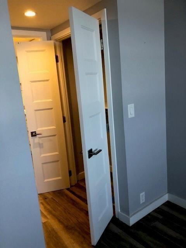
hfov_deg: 49.7
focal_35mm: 28
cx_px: 93
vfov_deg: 63.4
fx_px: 201
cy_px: 124
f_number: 1.8
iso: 25
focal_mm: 3.99
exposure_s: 1/30
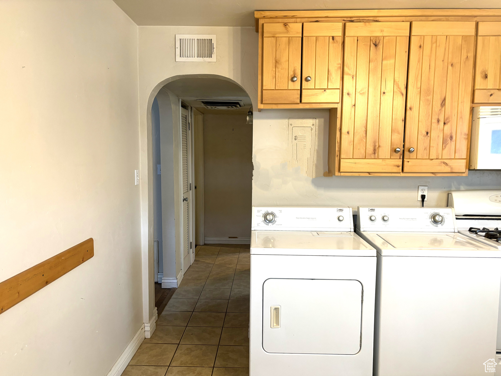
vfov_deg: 53.1
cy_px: 188
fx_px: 376
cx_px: 250
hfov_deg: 67.3
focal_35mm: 26
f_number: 1.6
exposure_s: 1/60
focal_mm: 5.96
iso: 160
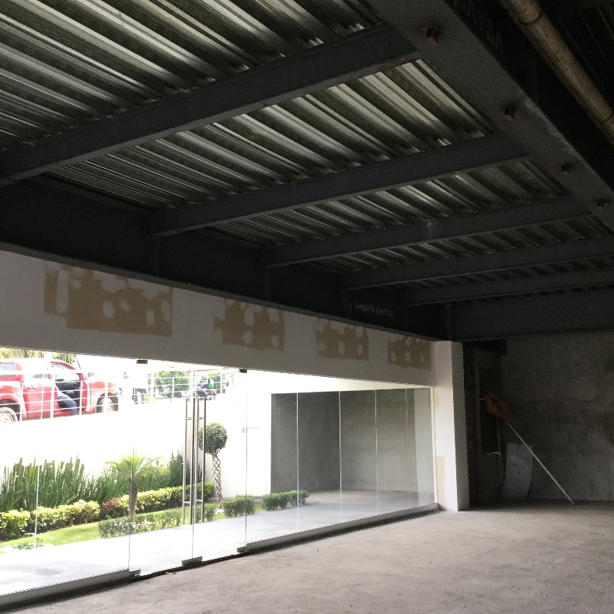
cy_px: 309
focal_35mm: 37
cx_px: 323
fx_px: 743
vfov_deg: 44.9
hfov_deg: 44.9
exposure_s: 1/30
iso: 25
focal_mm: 3.3
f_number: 2.4
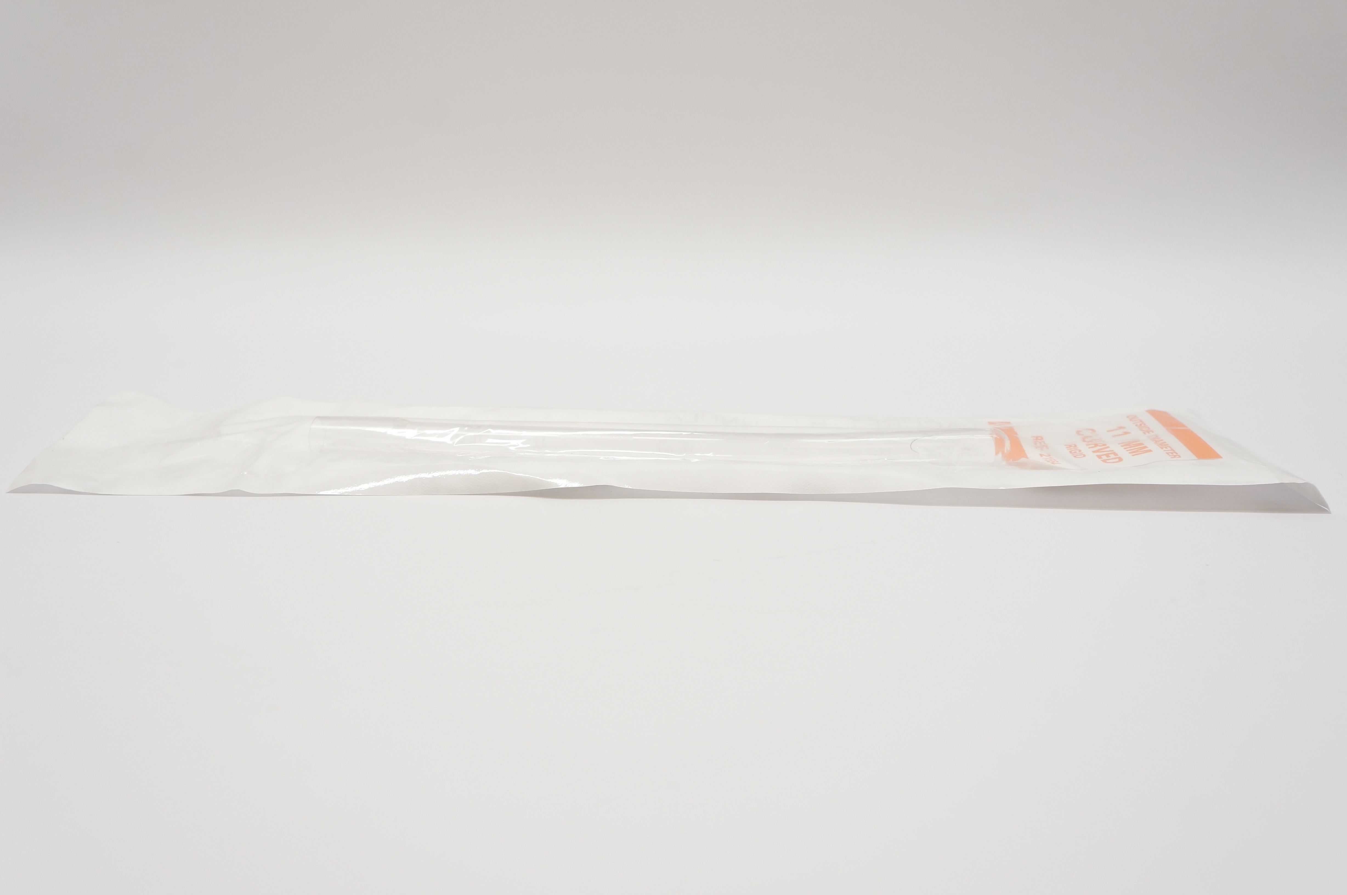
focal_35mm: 34
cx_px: 674
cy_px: 448
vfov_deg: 38.3
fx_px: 1289
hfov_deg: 55.2
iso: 400
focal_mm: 23
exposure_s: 1/80
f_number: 6.3
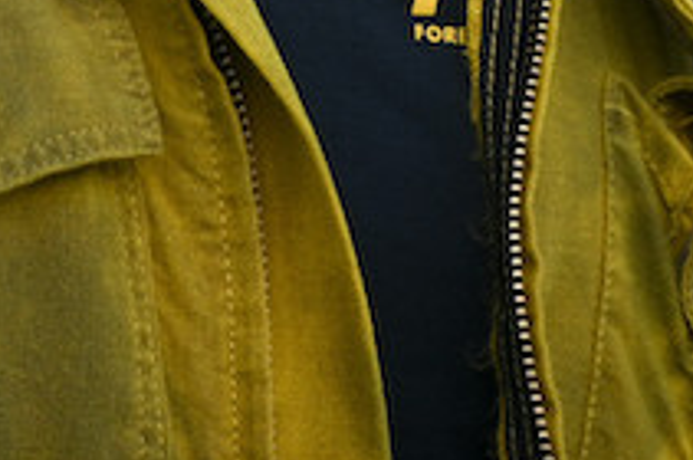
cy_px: -683
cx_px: 220
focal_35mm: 1140
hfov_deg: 1.8
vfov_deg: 1.2
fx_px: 21911
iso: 800
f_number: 2.8
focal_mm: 200
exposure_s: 1/1600
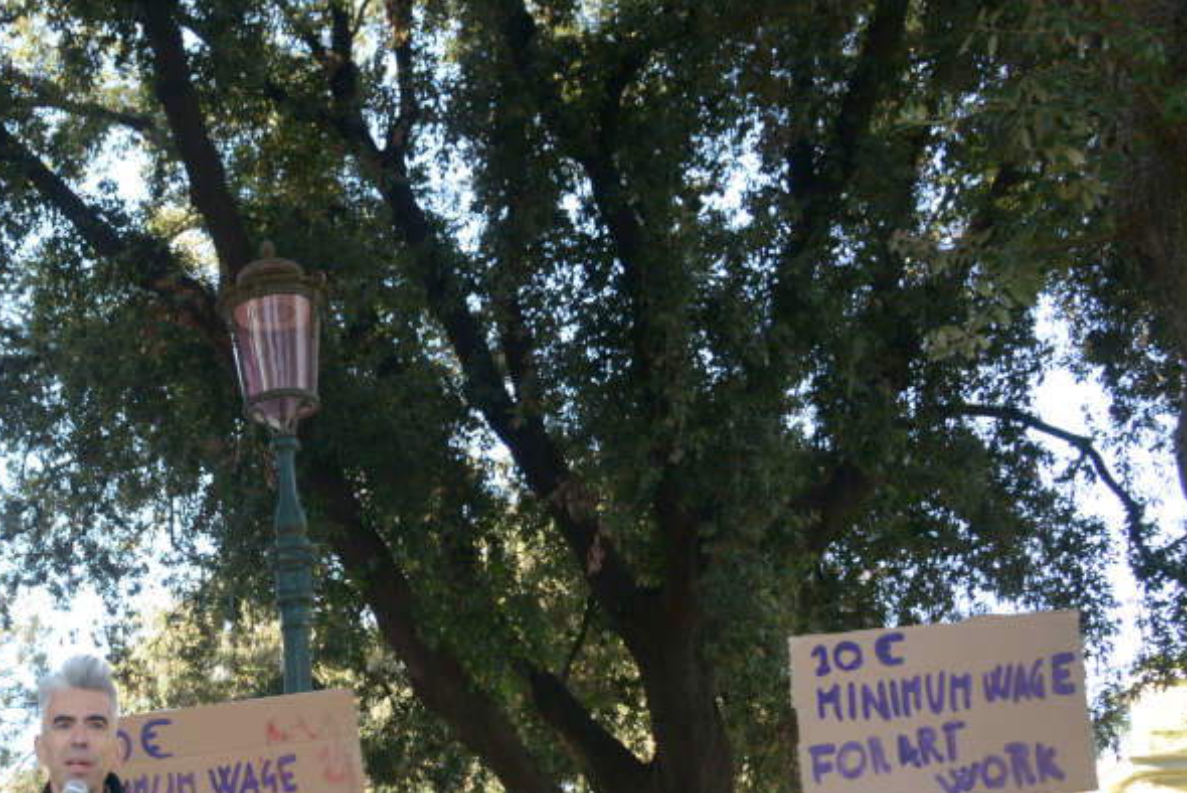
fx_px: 2012
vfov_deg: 21.4
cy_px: 830
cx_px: -159
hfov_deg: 29.3
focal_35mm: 61
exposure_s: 1/200
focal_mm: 24
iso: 800
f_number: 5.6
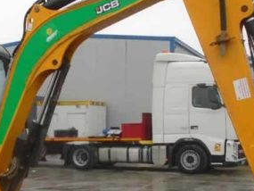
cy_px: 152
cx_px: 61
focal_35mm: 73
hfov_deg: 26.3
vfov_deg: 20.0
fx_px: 536
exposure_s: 1/250
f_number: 3.2
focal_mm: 4.6
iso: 400
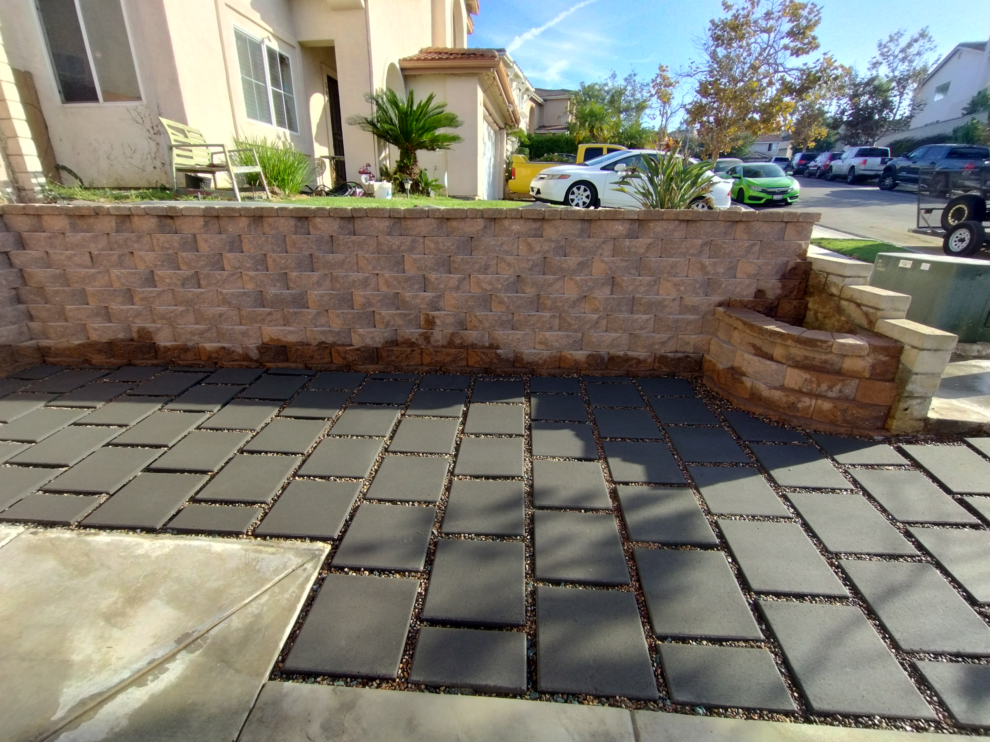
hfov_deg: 94.5
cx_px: 495
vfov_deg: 78.1
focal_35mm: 16
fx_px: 458
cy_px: 371
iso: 100
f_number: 2.2
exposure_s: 1/288
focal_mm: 1.66
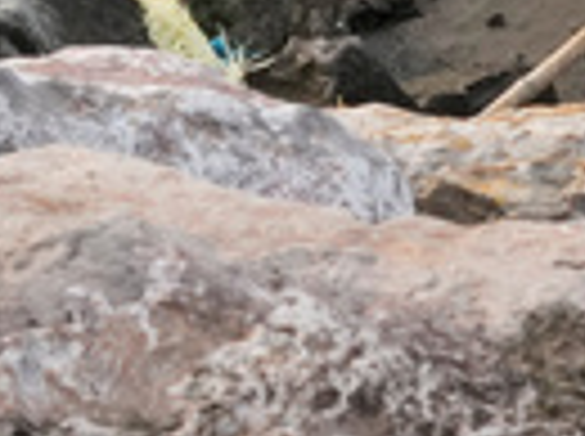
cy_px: -506
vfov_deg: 2.5
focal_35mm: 592
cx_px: -58
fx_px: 9986
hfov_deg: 3.4
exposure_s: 1/800
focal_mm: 78
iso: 640
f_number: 7.1
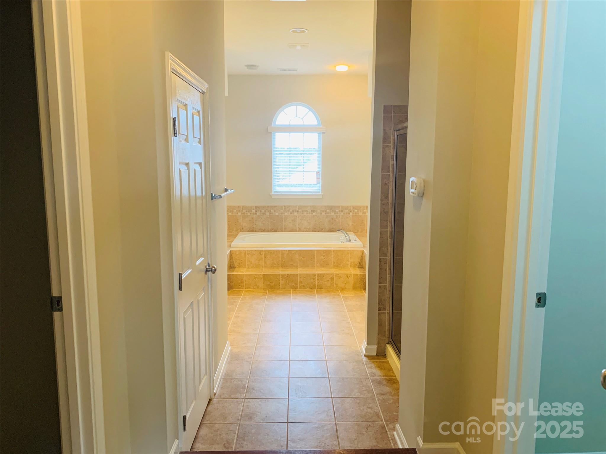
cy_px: 227
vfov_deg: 53.1
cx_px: 303
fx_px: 455
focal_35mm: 26
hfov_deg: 67.3
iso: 160
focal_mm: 4.25
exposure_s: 1/60
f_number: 1.8
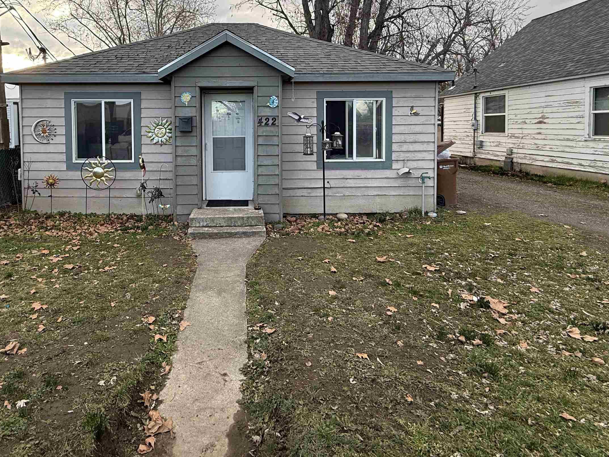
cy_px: 140
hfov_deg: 80.8
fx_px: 352
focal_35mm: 20
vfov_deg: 63.7
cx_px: 245
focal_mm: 2.22
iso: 64
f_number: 2.2
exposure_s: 1/205
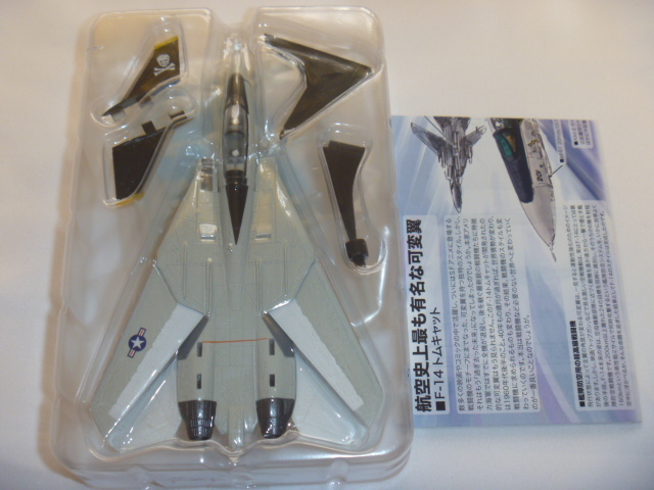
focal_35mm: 41
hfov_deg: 45.8
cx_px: 327
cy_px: 245
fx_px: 775
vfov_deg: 35.1
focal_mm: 7.2
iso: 125
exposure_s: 1/30
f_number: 3.6
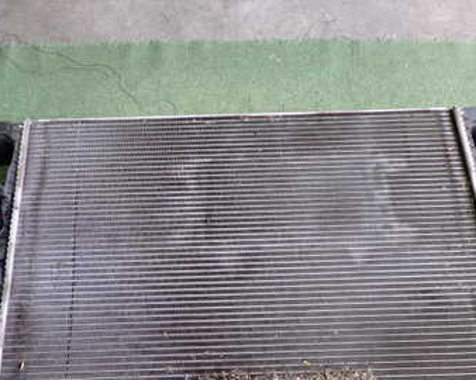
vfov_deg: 28.9
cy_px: 260
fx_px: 732
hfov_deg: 36.0
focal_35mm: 52
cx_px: 224
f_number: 2.3
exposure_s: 1/30
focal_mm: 5.4
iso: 200
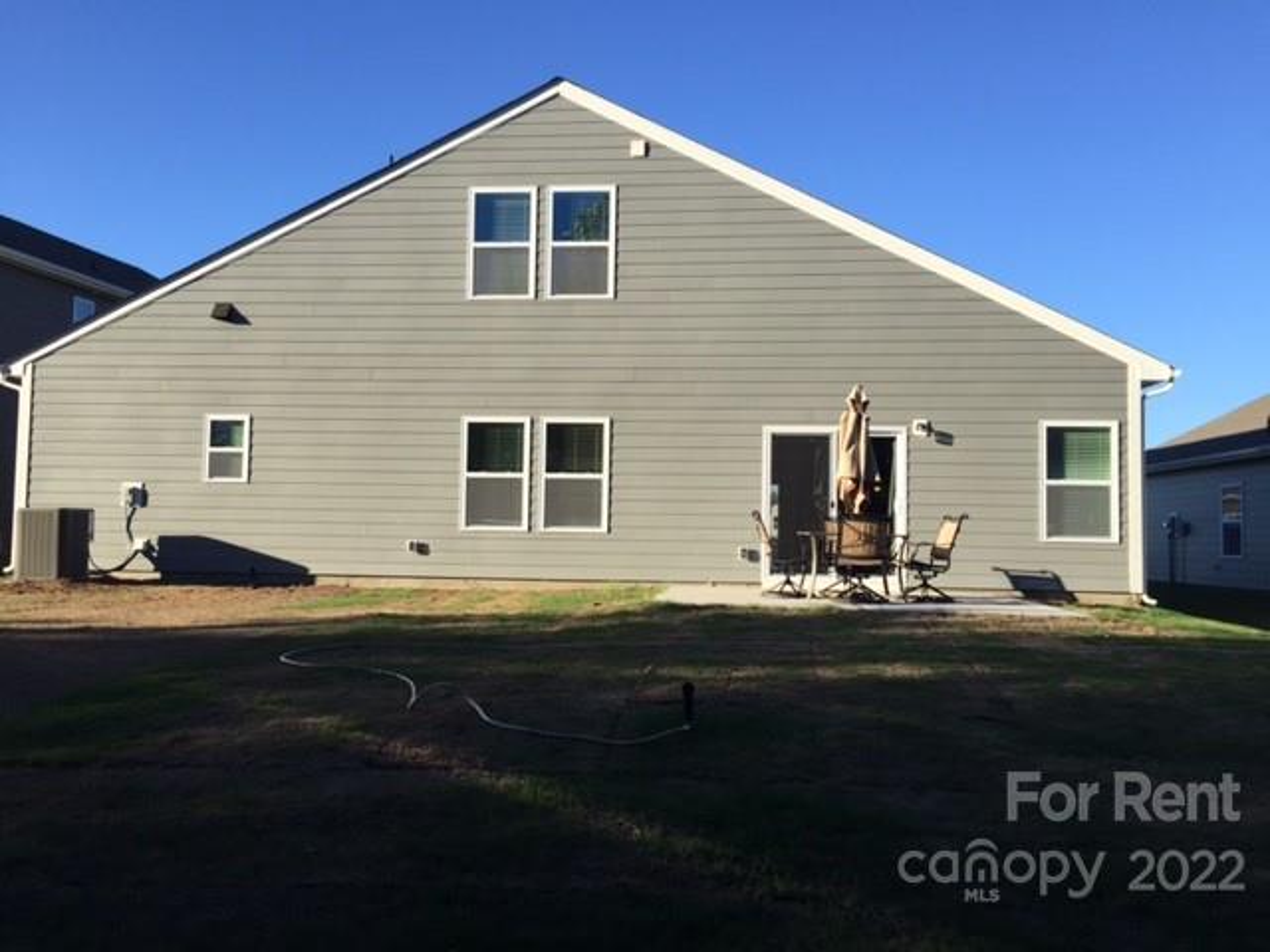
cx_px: 635
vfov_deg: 48.2
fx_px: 1064
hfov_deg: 61.7
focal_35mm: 29
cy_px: 476
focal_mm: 4.15
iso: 32
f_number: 2.2
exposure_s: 1/1130
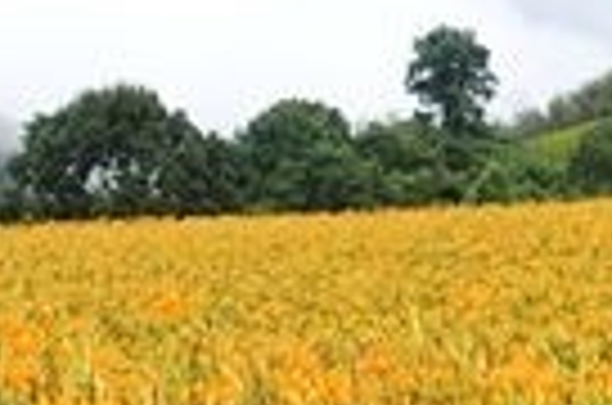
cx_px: 904
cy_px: 340
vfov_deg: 11.8
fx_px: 1950
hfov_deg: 16.4
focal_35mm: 115
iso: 125
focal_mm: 8.8
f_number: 2.8
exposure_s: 1/320
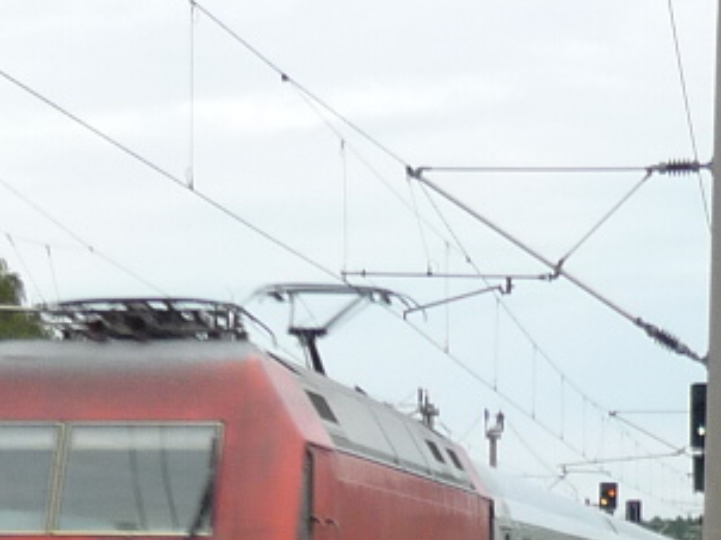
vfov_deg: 20.2
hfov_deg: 27.8
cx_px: 301
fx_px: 1457
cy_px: 564
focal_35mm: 70
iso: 100
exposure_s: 1/200
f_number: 2.8
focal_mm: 5.5
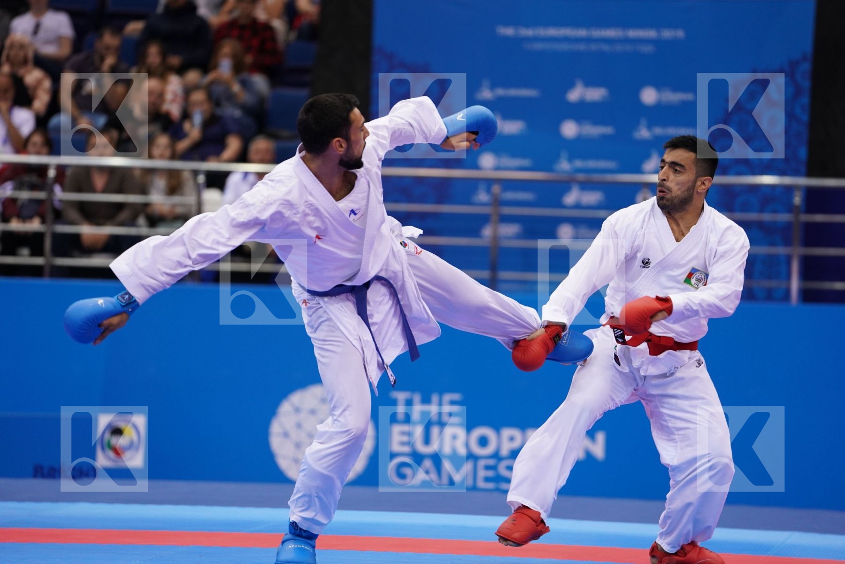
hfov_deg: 10.3
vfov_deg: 6.9
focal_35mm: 200
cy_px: 282
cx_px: 422
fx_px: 4694
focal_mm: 200
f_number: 2.8
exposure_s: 1/1000
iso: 1250
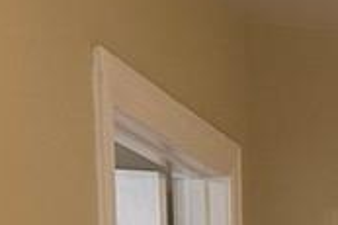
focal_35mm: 148
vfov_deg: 7.9
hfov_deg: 11.6
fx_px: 1388
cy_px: 697
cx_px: 791
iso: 250
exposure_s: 1/60
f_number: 1.78
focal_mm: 6.86
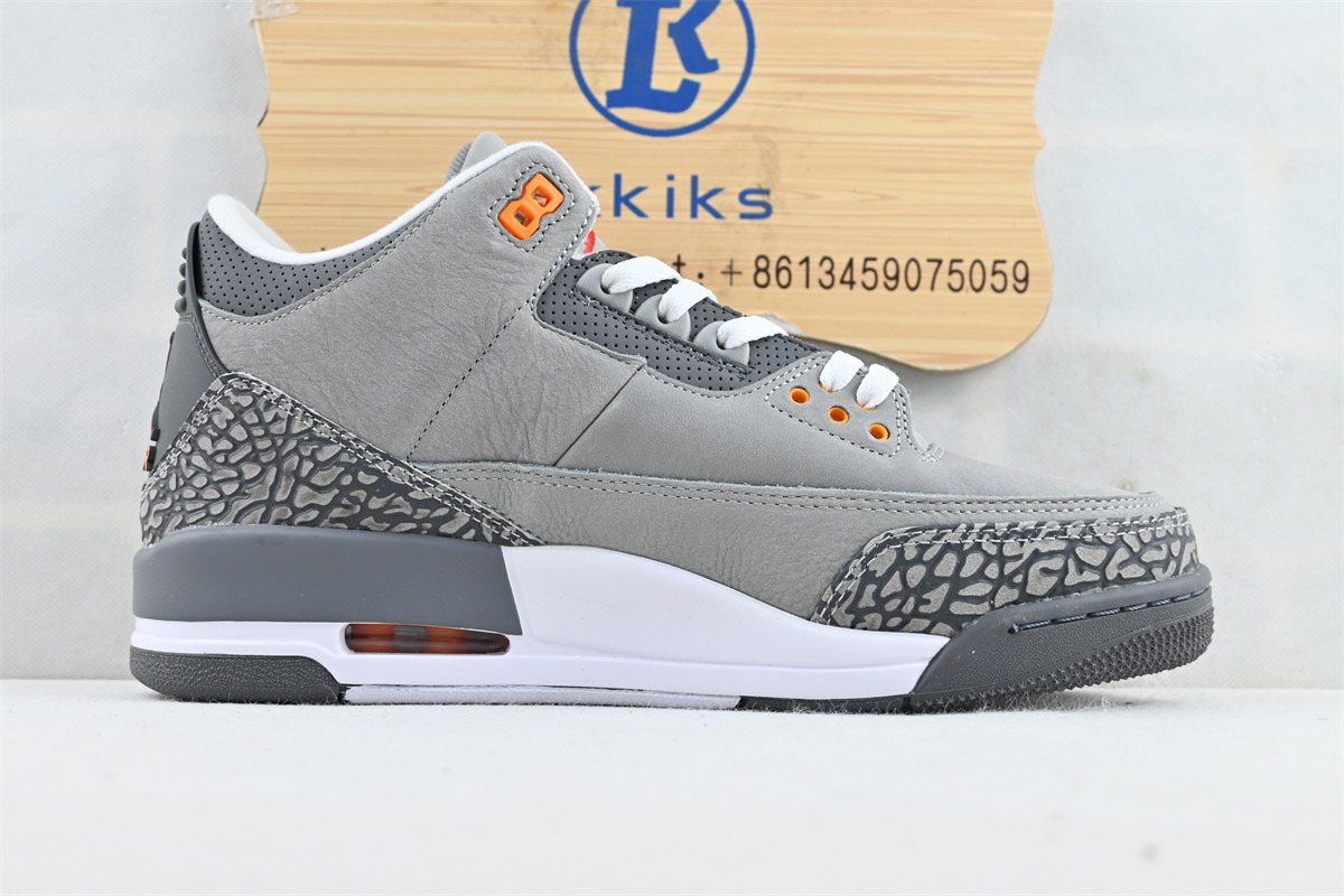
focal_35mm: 46
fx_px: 1708
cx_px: 672
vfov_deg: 29.4
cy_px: 448
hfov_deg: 43.0
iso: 100
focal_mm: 30.5
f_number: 4.8
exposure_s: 1/40
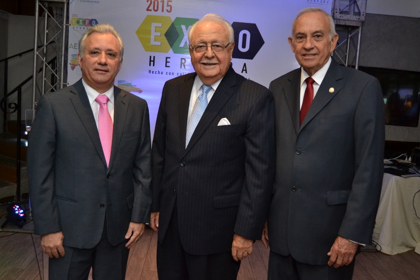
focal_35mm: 34
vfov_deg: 38.4
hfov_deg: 55.1
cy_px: 140
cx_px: 210
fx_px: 403
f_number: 4.5
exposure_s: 1/160
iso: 1600
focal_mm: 23
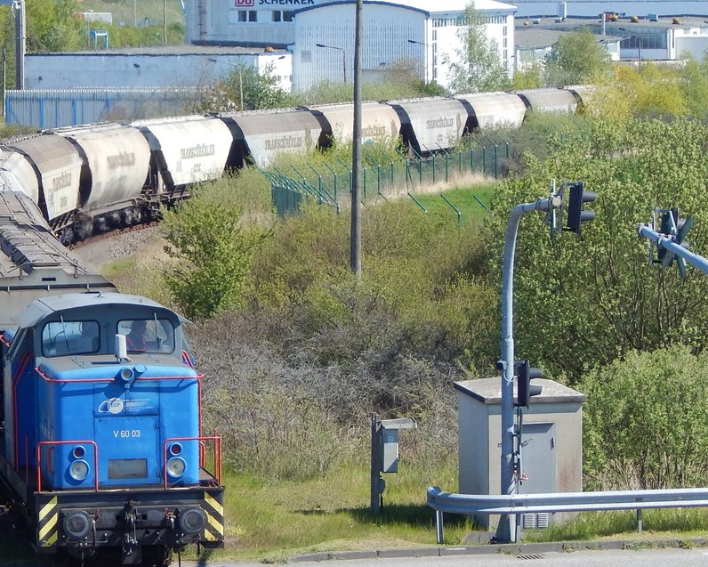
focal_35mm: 153
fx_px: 3206
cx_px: 390
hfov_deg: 12.6
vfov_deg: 10.1
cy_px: 323
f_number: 4.5
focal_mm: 18.7
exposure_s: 1/640
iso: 125
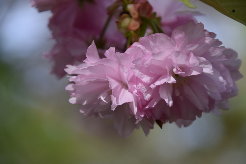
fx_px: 2049
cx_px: 123
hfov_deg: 6.9
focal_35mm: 300
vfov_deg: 4.6
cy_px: 82
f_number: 6.3
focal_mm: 200
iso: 200
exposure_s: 1/320
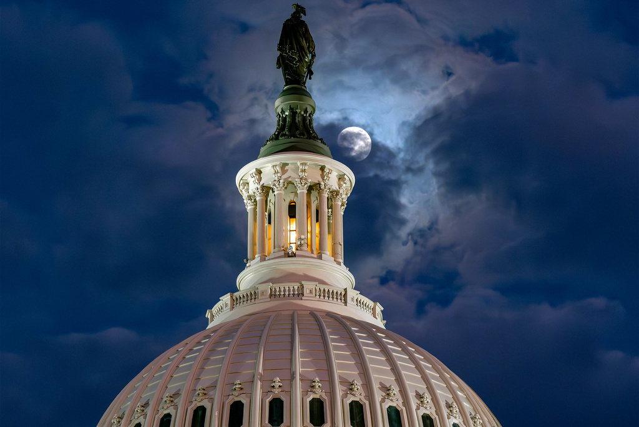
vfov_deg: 6.8
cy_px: 214
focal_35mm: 202
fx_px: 3587
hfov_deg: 10.2
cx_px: 320
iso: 5000
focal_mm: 135
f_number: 2.8
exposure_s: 1/500
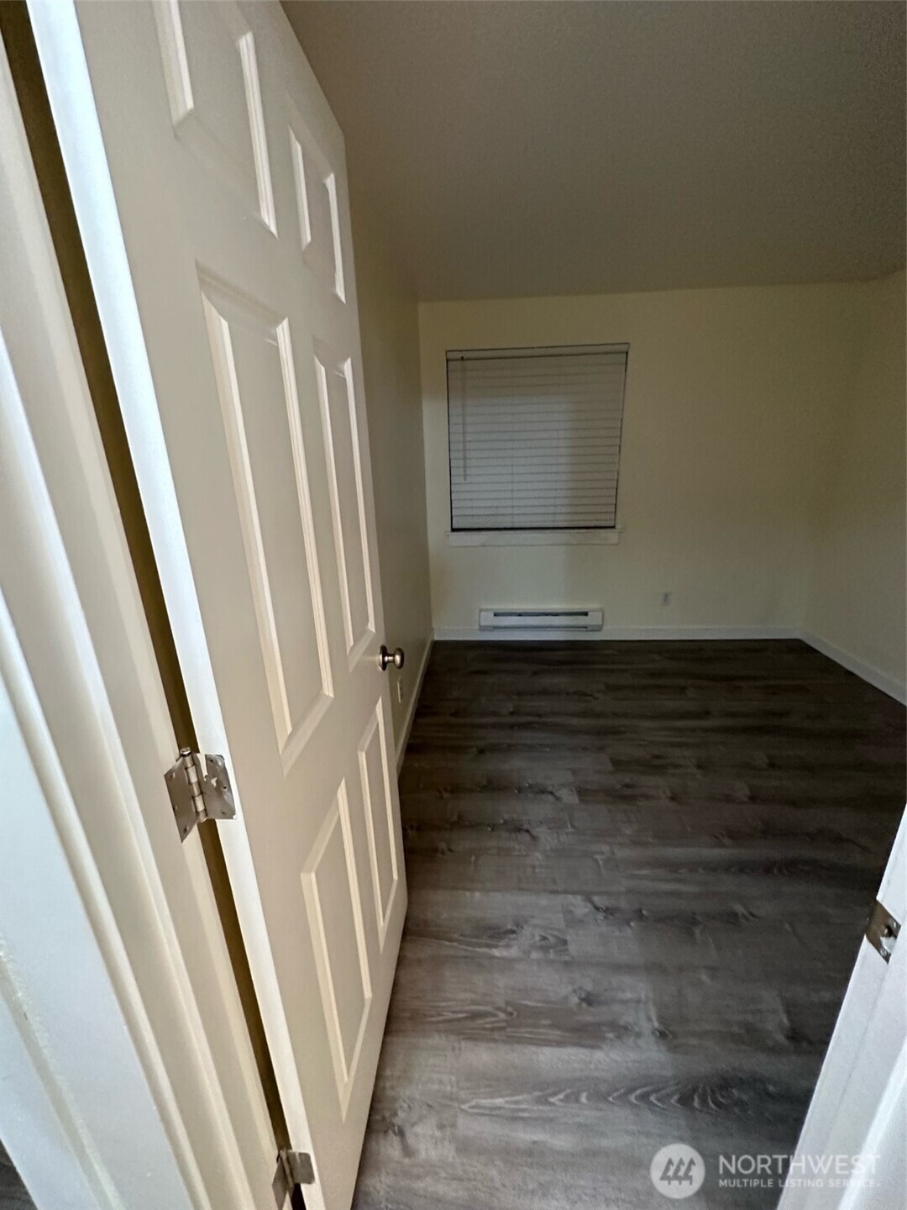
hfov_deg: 85.7
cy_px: 605
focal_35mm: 14
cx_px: 454
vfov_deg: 102.1
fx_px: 489
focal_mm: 2.22
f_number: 2.2
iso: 500
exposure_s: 1/60
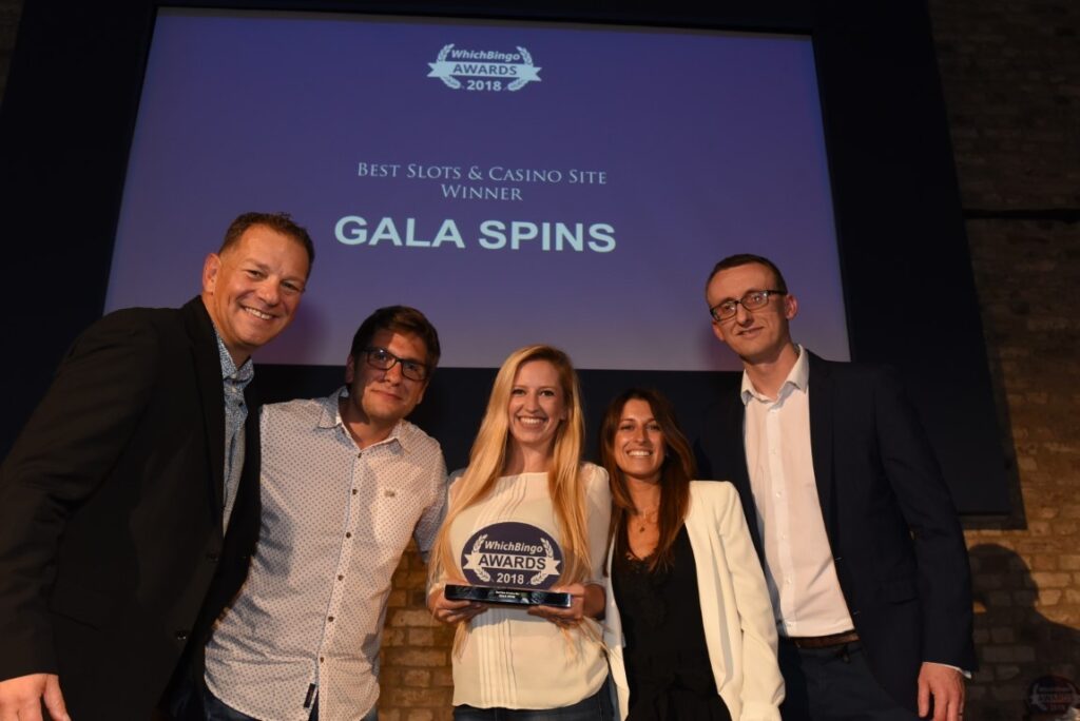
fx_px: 930
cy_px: 360
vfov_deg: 42.4
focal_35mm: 31
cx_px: 540
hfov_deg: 60.3
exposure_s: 1/80
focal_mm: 31
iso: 2000
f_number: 5.6
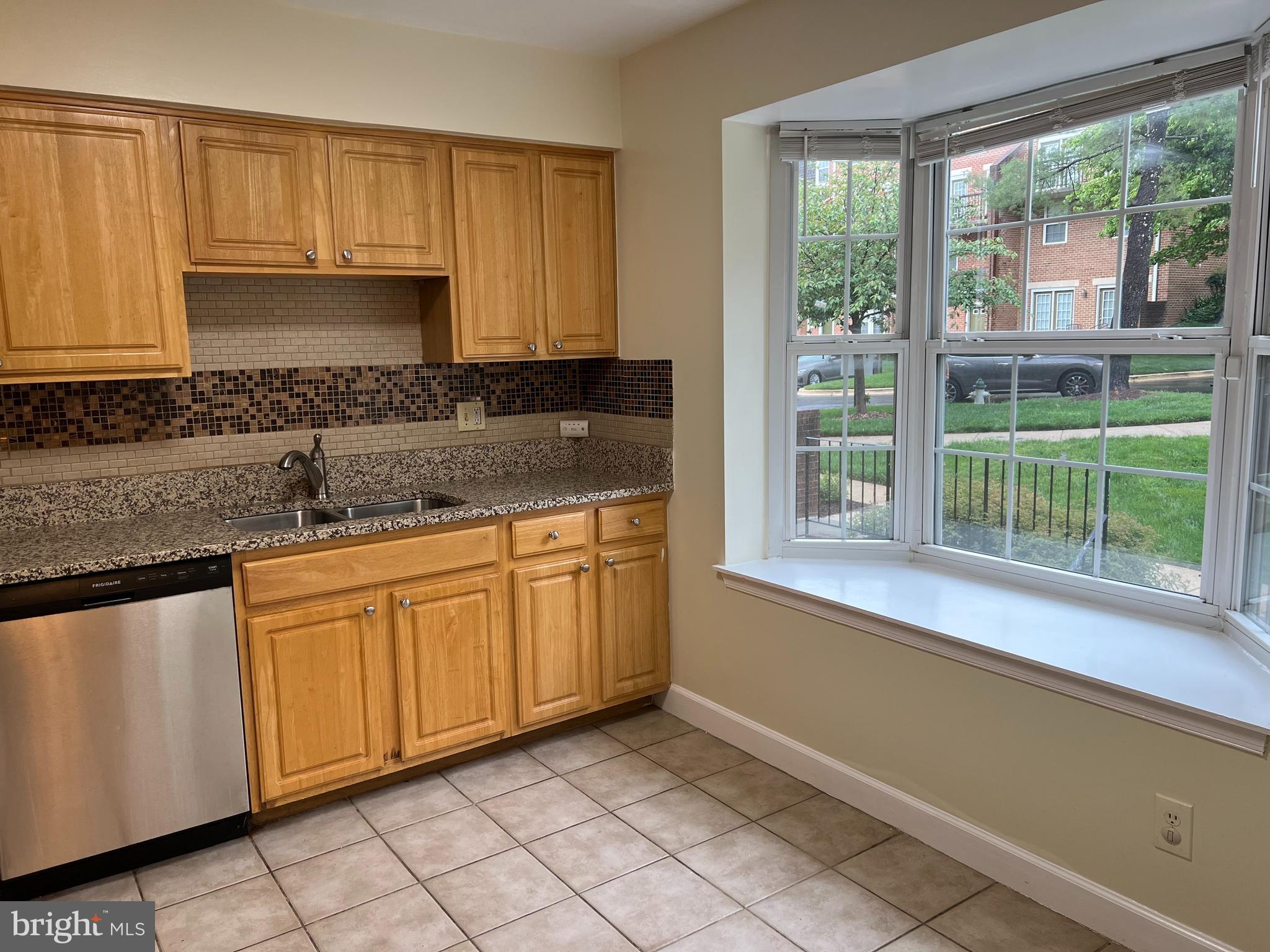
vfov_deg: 53.1
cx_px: 635
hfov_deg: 67.3
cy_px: 476
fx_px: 954
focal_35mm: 26
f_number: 1.5
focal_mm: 5.7
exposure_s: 1/120
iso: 100
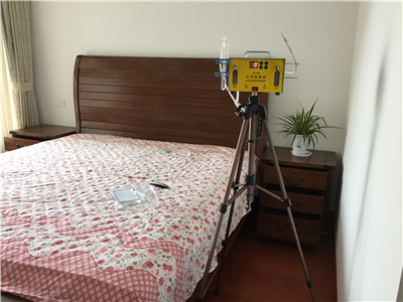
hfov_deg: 61.7
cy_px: 151
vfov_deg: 48.2
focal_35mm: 29
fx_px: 338
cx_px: 202
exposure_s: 1/33
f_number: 2.2
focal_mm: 4.15
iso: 32
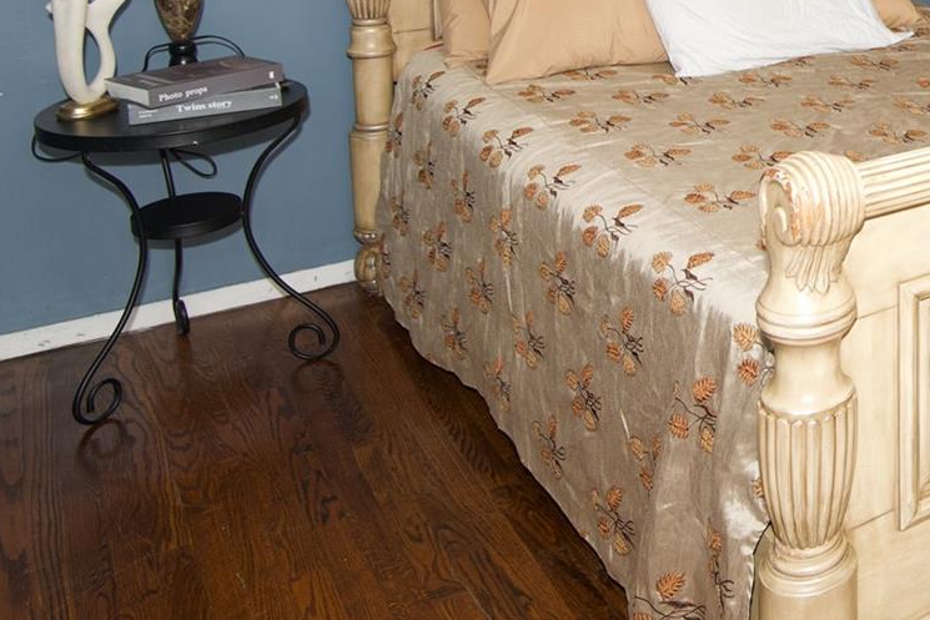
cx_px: 1132
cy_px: -75
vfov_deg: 27.7
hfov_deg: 34.8
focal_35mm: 44
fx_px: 1137
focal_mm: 16
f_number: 5.6
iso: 400
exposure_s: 1/60
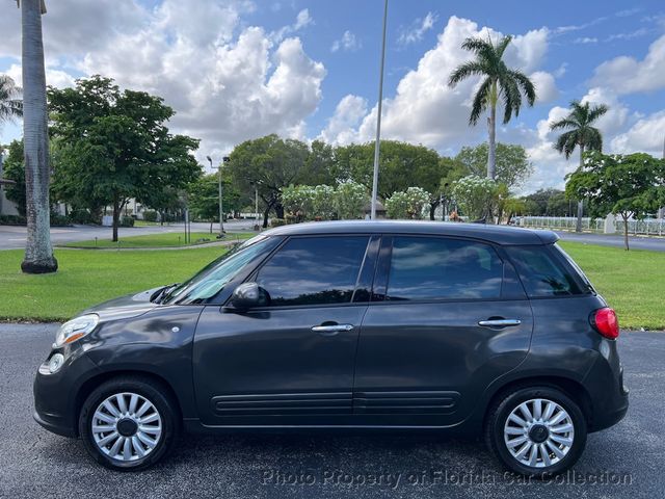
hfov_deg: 67.3
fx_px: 499
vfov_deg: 53.1
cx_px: 332
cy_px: 250
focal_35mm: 26
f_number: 1.5
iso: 50
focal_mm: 5.7
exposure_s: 1/1838
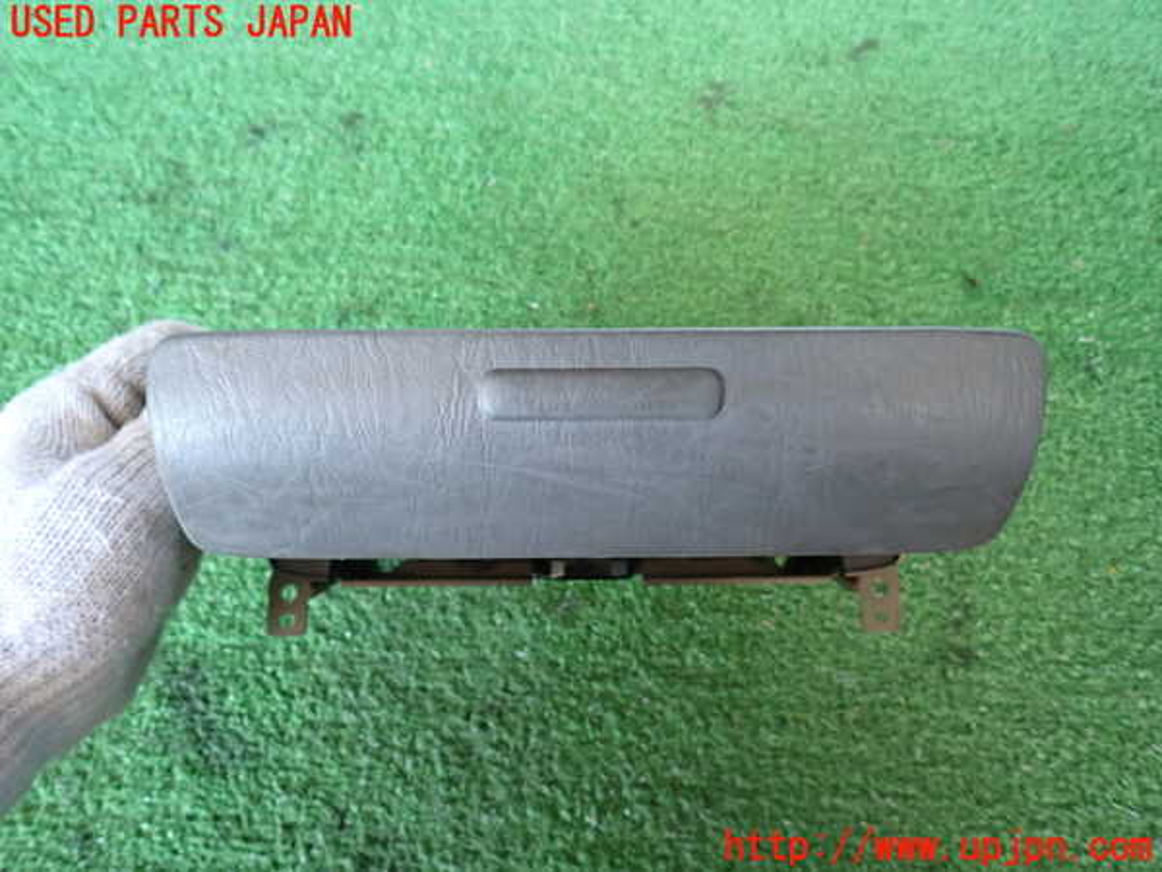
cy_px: 436
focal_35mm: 25
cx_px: 581
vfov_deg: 54.9
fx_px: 839
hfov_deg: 69.4
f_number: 2
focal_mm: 4.5
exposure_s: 1/30
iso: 250
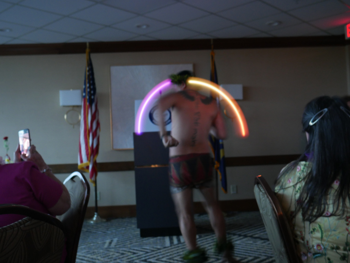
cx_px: 175
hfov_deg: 46.8
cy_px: 132
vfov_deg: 36.0
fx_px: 405
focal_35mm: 40
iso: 800
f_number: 4.5
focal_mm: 20
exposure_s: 1/15
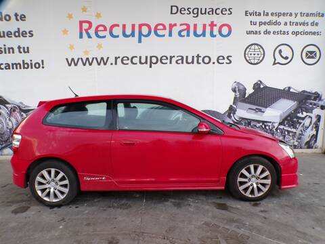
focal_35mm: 24
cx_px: 162
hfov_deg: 71.6
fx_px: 225
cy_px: 122
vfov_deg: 56.8
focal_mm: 4.3
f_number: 4.4
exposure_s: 1/38
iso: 100
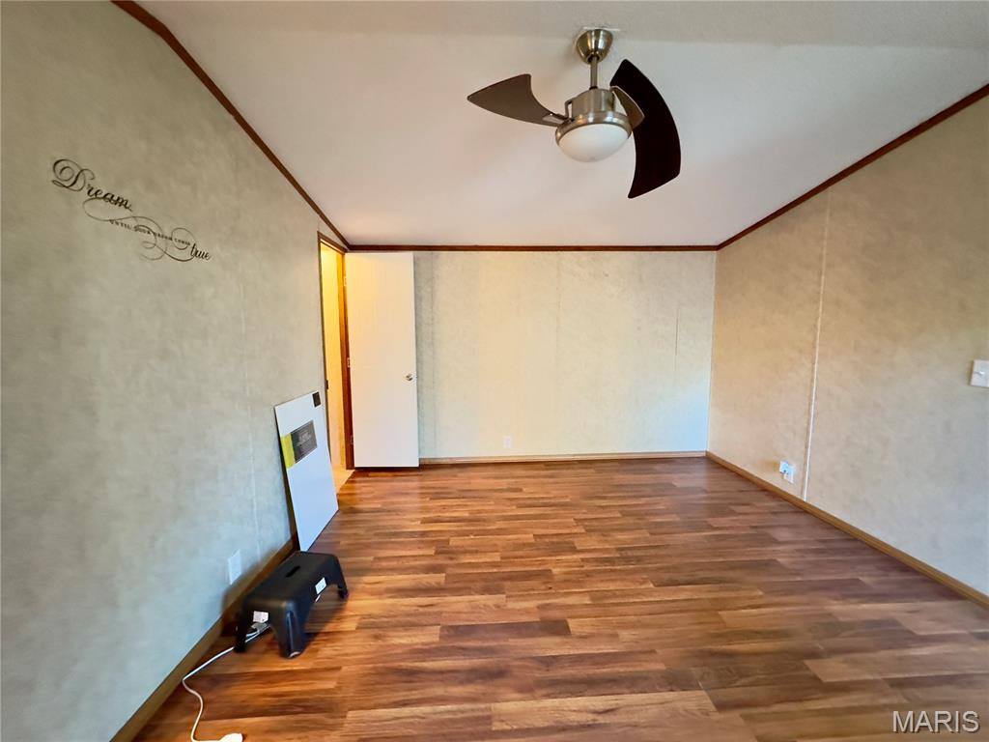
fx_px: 400
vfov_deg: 85.7
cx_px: 494
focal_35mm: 14
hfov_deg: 102.1
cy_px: 371
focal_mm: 2.22
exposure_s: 1/30
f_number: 2.2
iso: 1250
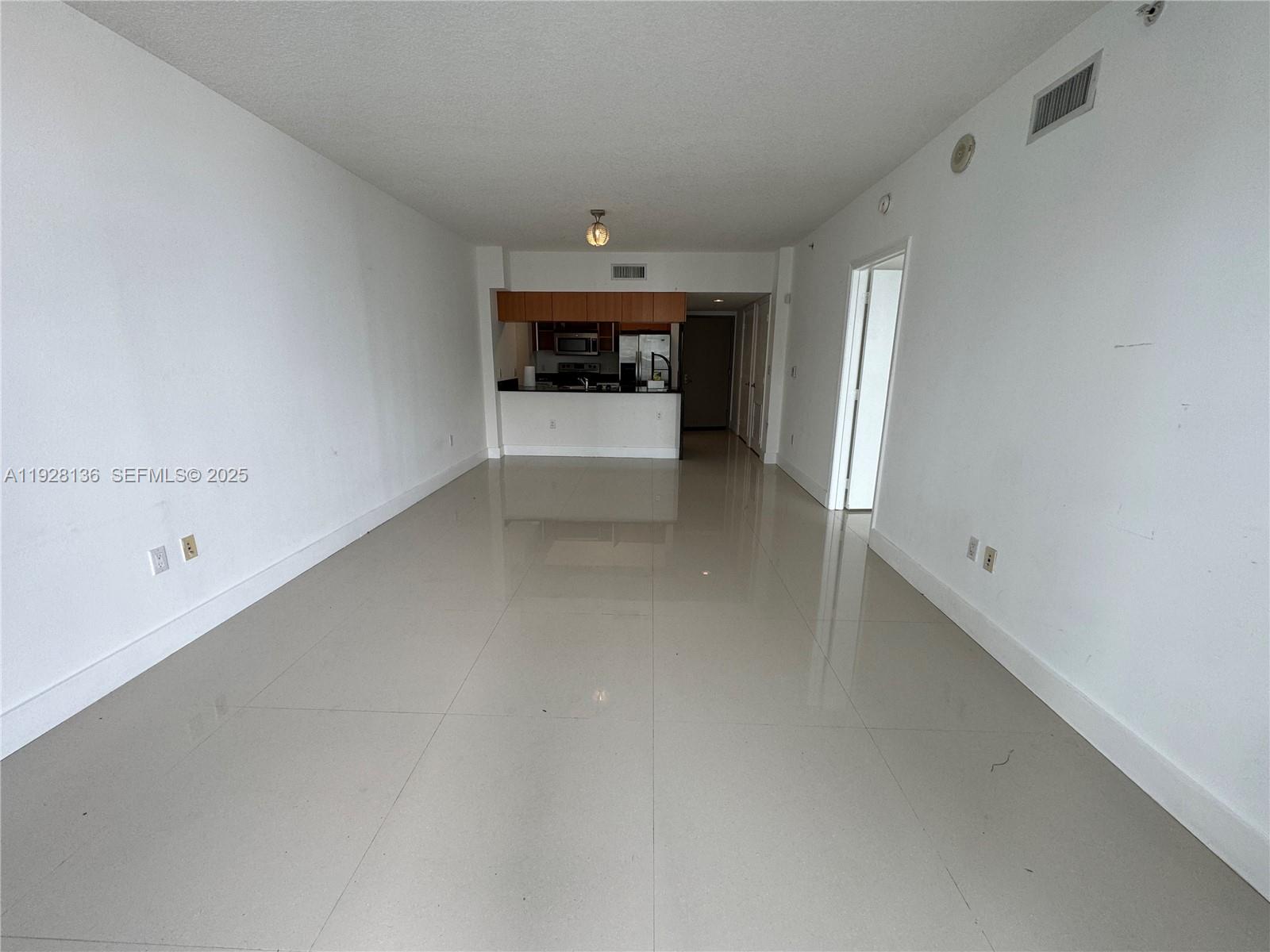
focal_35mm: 14
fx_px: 514
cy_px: 476
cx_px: 635
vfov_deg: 85.7
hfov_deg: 102.1
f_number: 2.2
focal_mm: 2.22
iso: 100
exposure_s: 1/120
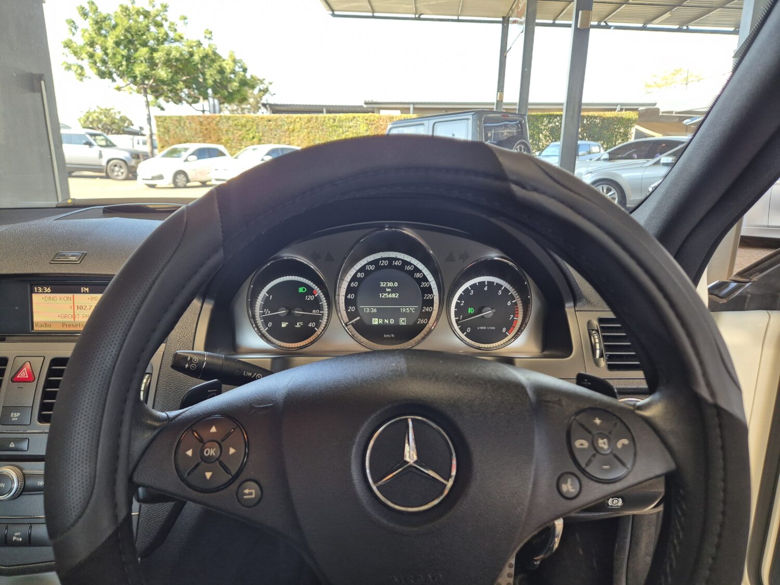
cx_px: 390
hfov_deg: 73.9
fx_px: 518
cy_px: 292
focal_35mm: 23
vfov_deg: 58.9
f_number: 1.8
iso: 200
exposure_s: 1/180
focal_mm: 5.4
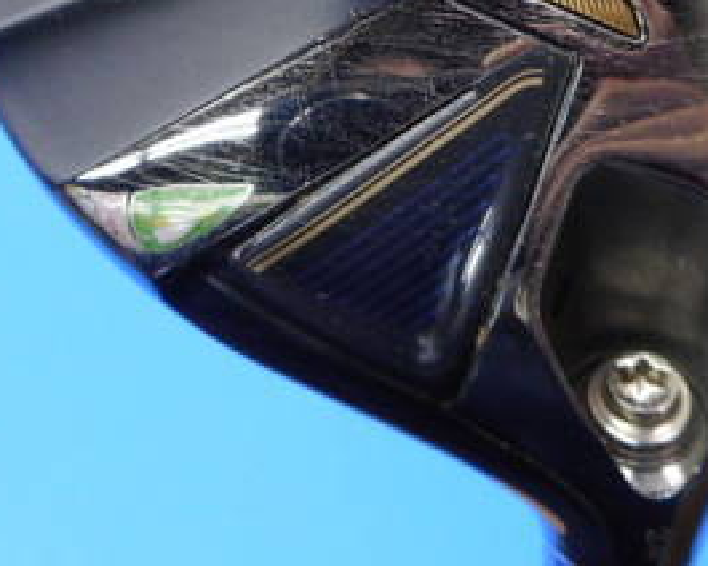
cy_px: 13
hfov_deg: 31.9
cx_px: 393
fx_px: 1236
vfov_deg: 24.7
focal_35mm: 59
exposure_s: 1/30
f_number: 3.7
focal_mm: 4.5
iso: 160
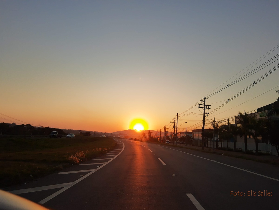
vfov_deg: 53.1
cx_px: 140
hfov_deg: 67.3
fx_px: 210
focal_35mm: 26
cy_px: 105
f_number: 1.8
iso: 50
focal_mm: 3.95
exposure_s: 1/931
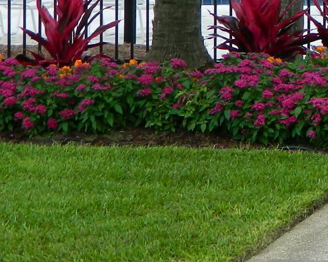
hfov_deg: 8.5
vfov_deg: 7.0
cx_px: 590
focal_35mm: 219
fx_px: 2126
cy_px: -116
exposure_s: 1/500
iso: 80
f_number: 3.8
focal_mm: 10.2
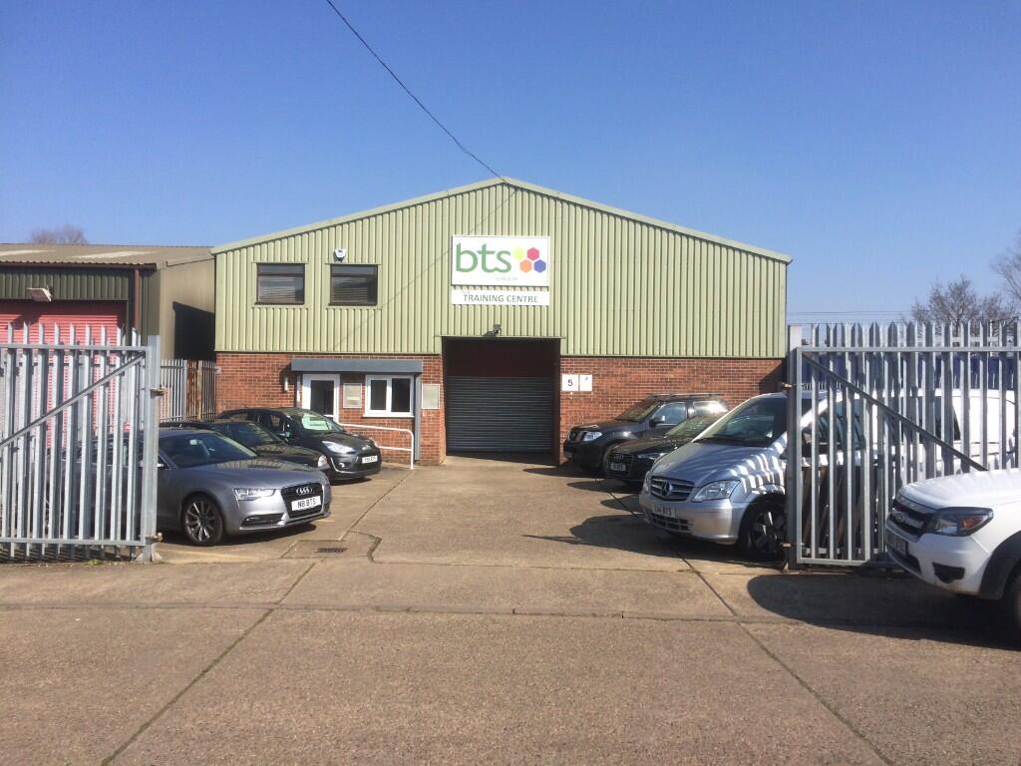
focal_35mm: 29
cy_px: 383
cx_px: 510
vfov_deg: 48.2
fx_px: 855
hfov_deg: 61.7
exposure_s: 1/2053
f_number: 2.2
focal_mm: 4.15
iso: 32
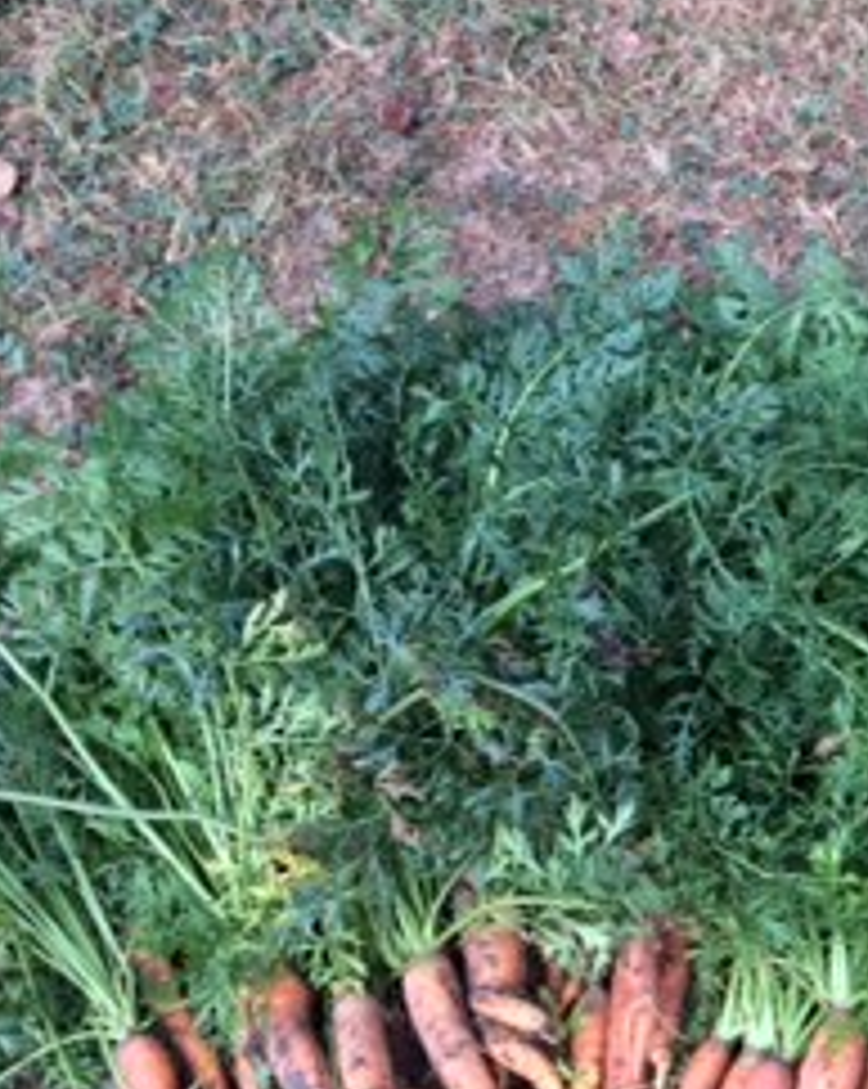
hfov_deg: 18.6
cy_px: 855
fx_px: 2413
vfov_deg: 25.0
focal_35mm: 75
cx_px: 1196
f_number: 2.2
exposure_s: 1/165
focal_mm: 4.15
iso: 32
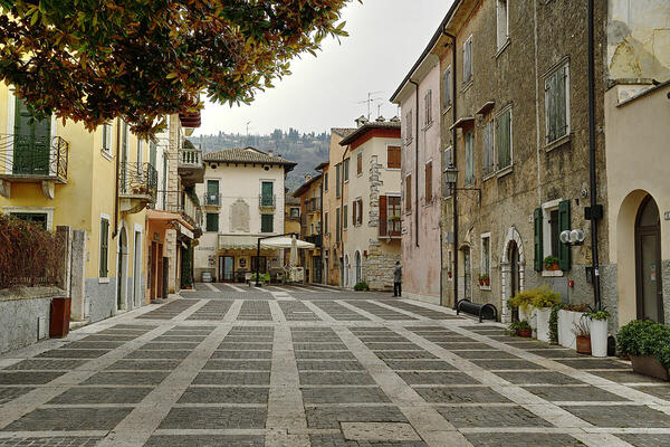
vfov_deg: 34.2
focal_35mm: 39
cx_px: 335
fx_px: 726
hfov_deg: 49.6
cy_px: 224
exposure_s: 1/2000
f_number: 5.6
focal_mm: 26
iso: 1000
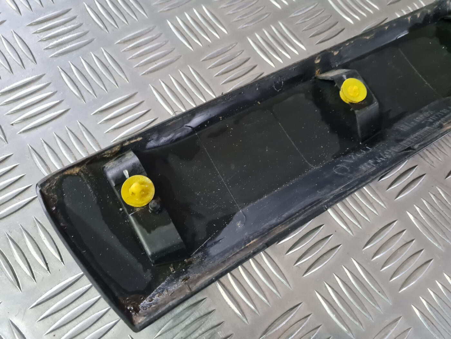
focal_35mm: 26
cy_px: 170
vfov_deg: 53.1
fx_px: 339
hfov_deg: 67.3
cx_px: 226
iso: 640
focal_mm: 5.4
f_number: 1.8
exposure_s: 1/33
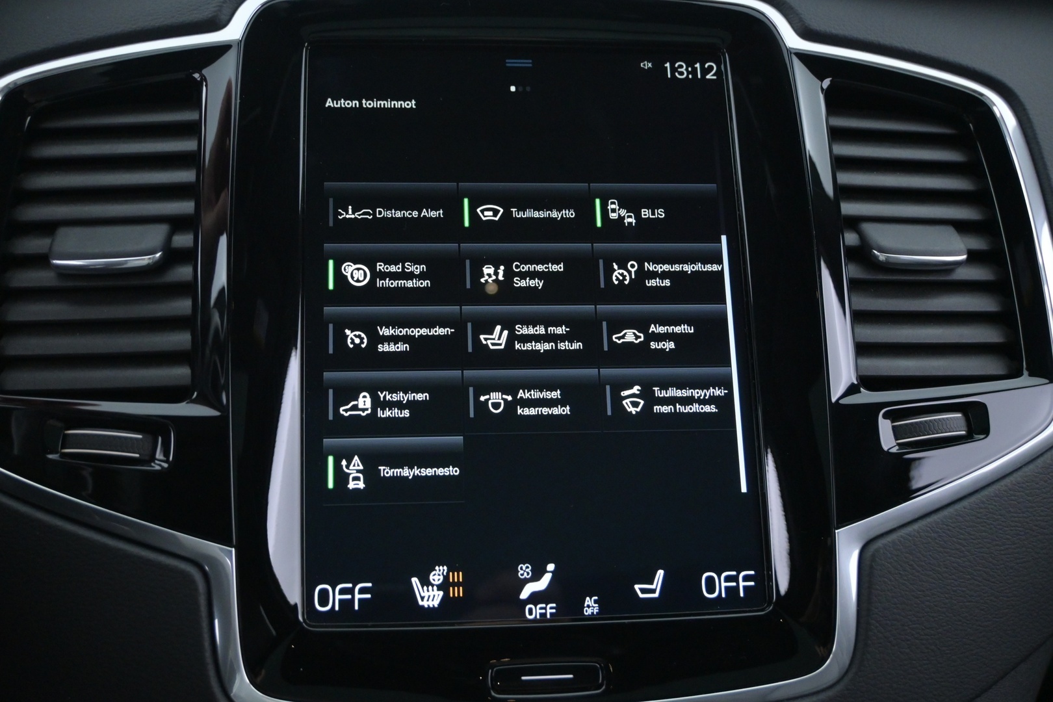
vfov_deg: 34.2
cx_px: 526
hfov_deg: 49.6
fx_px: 1141
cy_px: 351
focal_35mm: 39
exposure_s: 1/40
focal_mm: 26
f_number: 4.5
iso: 3600
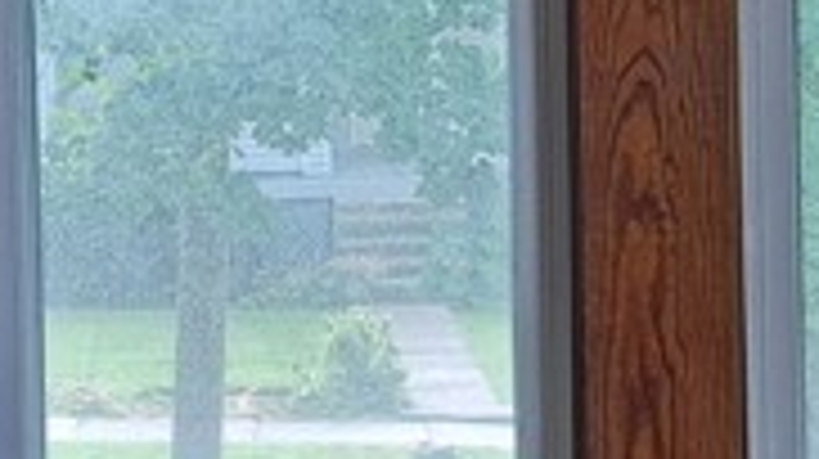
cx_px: 472
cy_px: 117
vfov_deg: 8.2
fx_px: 3190
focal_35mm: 147
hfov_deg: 14.6
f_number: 1.8
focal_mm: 5.23
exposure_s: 1/60
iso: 100
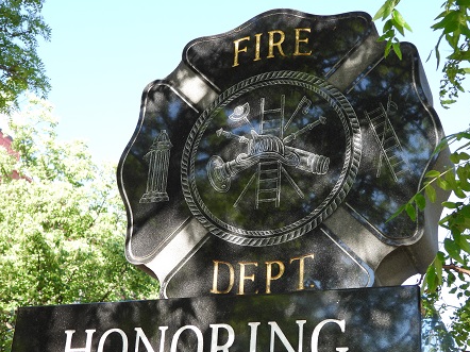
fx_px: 801
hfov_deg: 32.7
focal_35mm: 59
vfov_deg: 24.8
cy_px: 202
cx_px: 261
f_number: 3.2
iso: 100
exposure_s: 1/160
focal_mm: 8.5
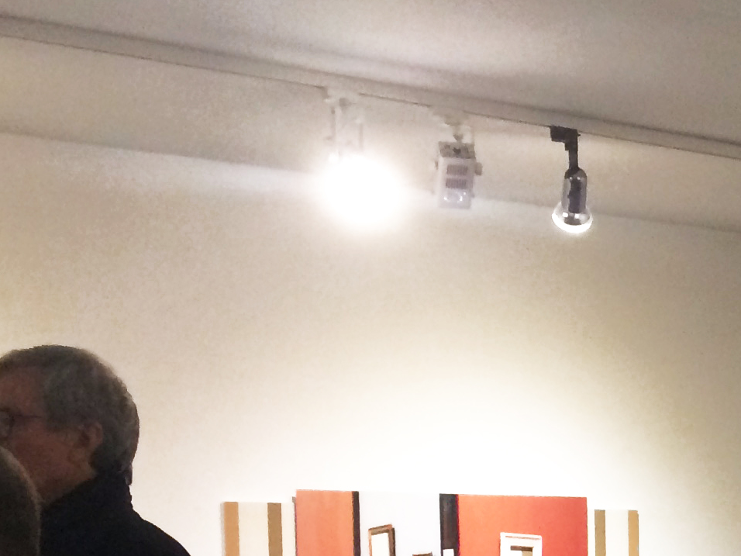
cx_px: 1190
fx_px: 2119
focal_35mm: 99
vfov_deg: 14.4
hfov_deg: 17.4
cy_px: 710
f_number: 2.2
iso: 80
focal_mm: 4.15
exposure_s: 1/33
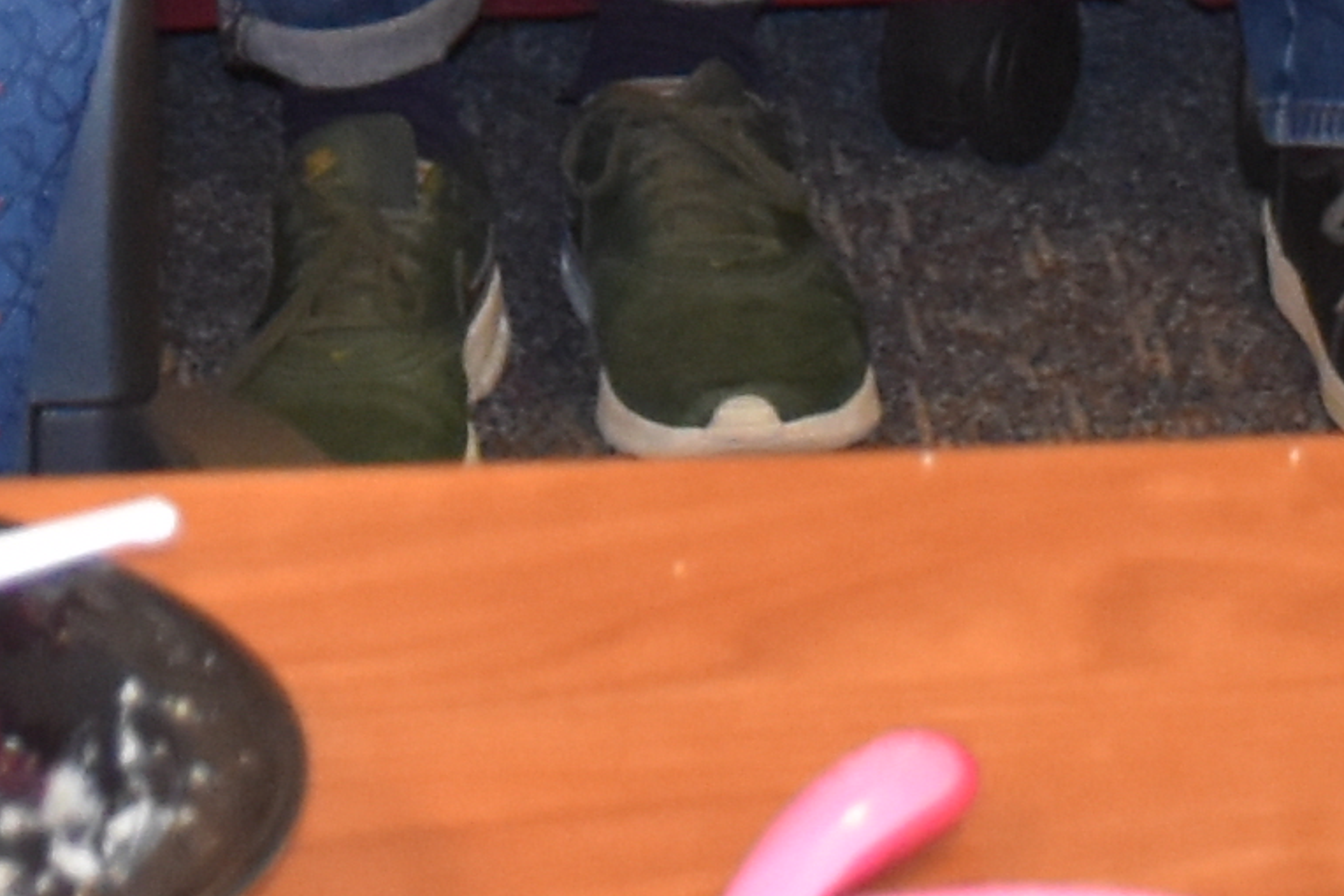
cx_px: 406
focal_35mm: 306
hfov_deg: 6.7
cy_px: -2403
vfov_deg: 4.2
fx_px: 11423
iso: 1100
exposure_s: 1/60
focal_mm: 26
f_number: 3.8
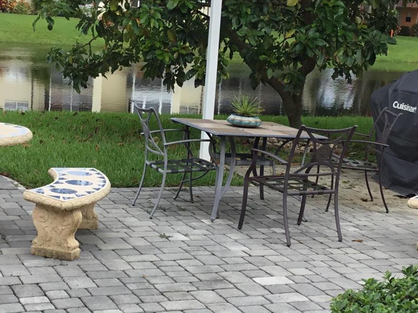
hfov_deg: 26.3
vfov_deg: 19.9
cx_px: 187
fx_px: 893
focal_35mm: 74
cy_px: 162
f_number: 2.4
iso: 25
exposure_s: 1/558
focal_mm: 3.3
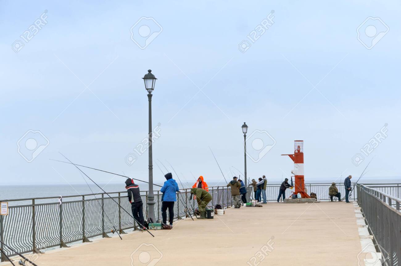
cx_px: 200
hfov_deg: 27.0
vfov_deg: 18.1
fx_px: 834
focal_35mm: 75
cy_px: 133
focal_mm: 50
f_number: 5.6
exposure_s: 1/2000
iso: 200
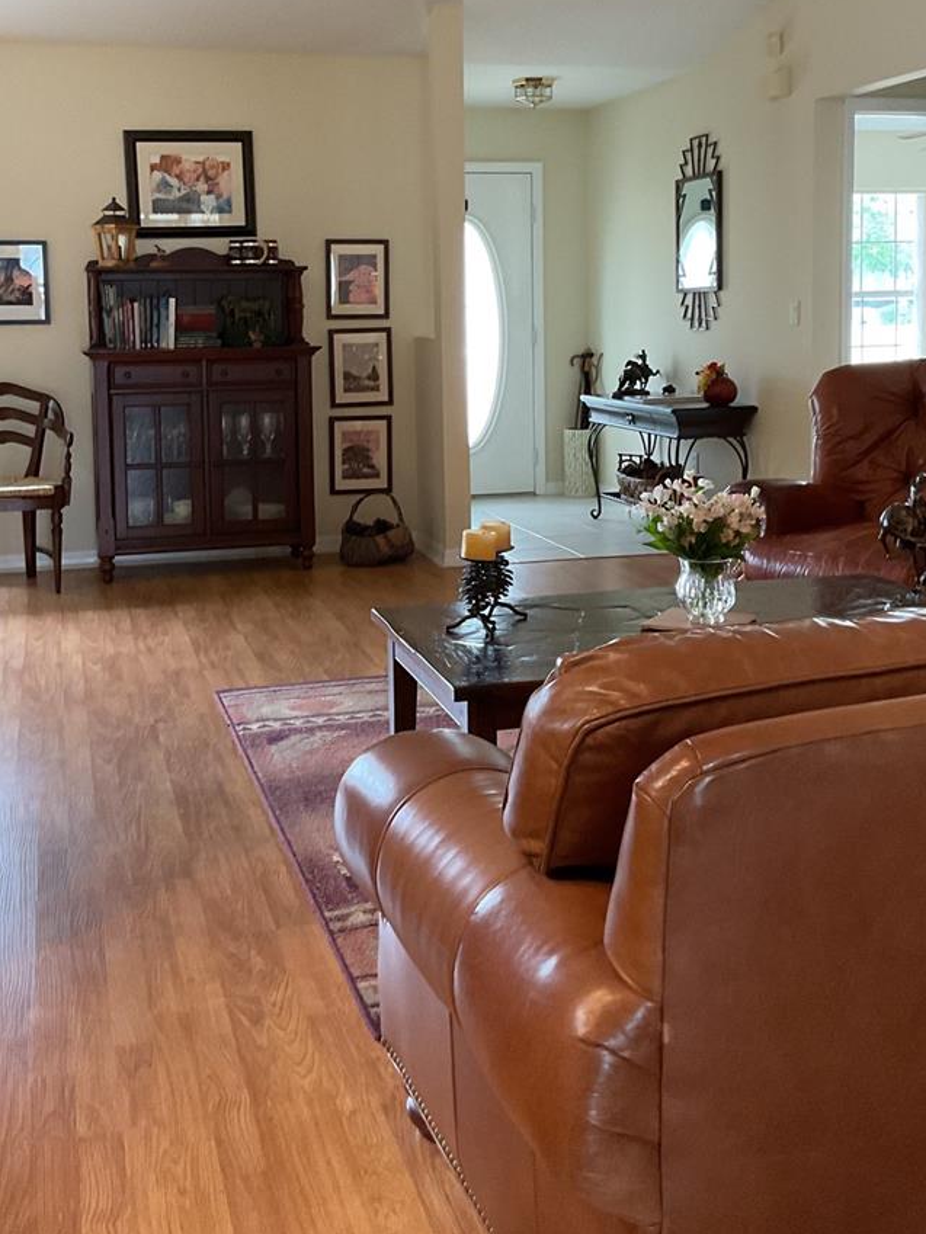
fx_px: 1462
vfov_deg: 45.2
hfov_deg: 35.1
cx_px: 443
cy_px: 436
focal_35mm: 41
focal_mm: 3
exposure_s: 1/60
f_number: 1.8
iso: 250
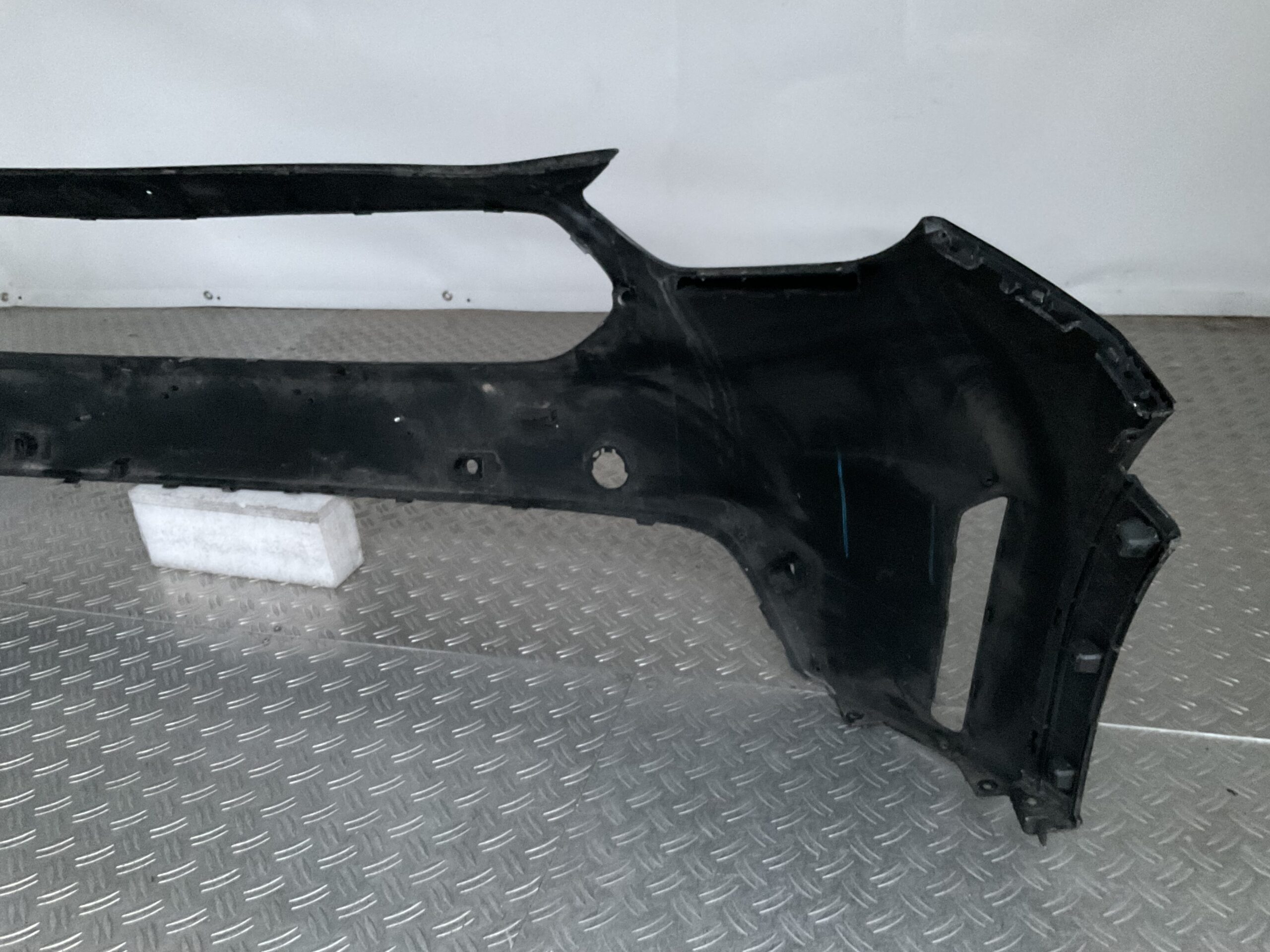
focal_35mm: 29
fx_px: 1064
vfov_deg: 48.2
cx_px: 635
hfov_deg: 61.7
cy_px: 476
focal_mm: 3
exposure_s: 1/25
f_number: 1.8
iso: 500
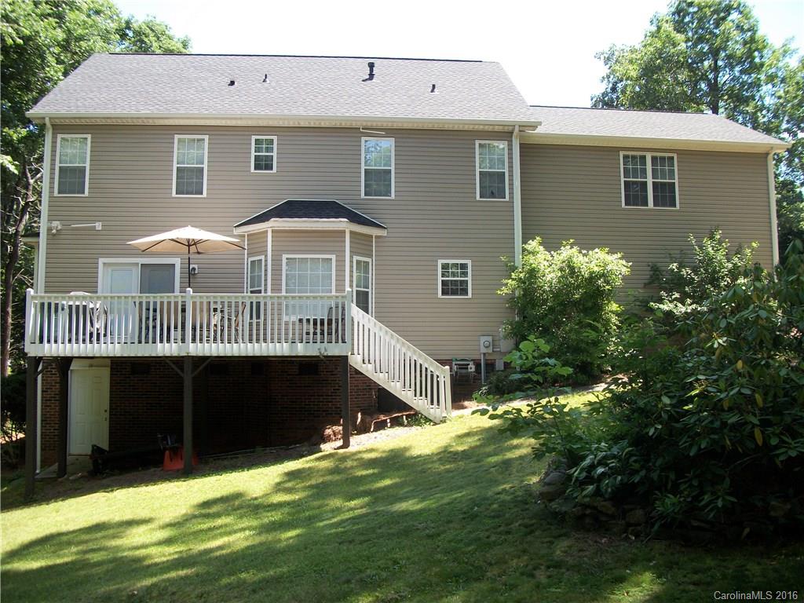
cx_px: 402
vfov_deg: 44.2
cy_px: 302
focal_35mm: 32
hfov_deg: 56.8
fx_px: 743
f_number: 2.9
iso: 80
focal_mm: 5.7
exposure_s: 1/250
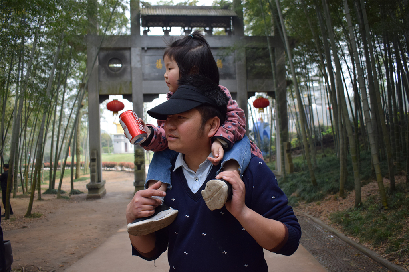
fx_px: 341
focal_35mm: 30
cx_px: 204
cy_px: 136
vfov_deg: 43.6
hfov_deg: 61.9
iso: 500
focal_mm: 20
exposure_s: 1/1000
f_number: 4
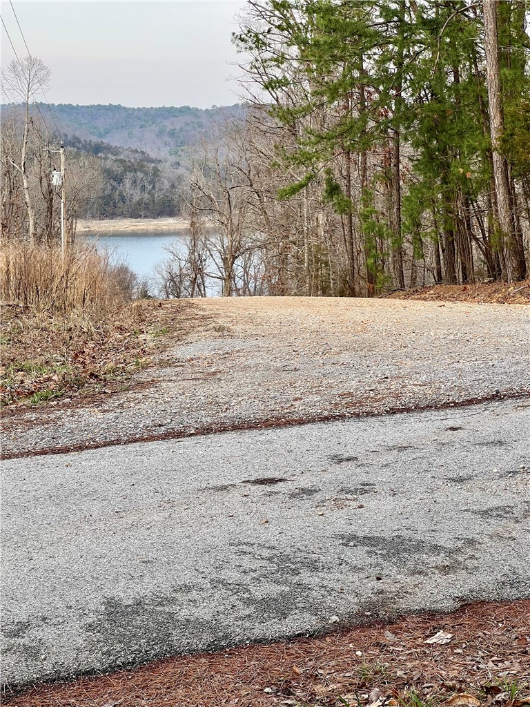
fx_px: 1572
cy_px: 354
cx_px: 265
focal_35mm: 77
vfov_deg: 25.3
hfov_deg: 19.1
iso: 32
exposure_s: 1/99
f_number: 2.8
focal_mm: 9
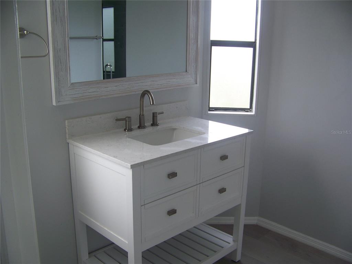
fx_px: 366
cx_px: 176
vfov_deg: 39.7
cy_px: 132
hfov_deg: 51.4
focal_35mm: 36
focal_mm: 5.85
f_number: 2.8
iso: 64
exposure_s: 1/60
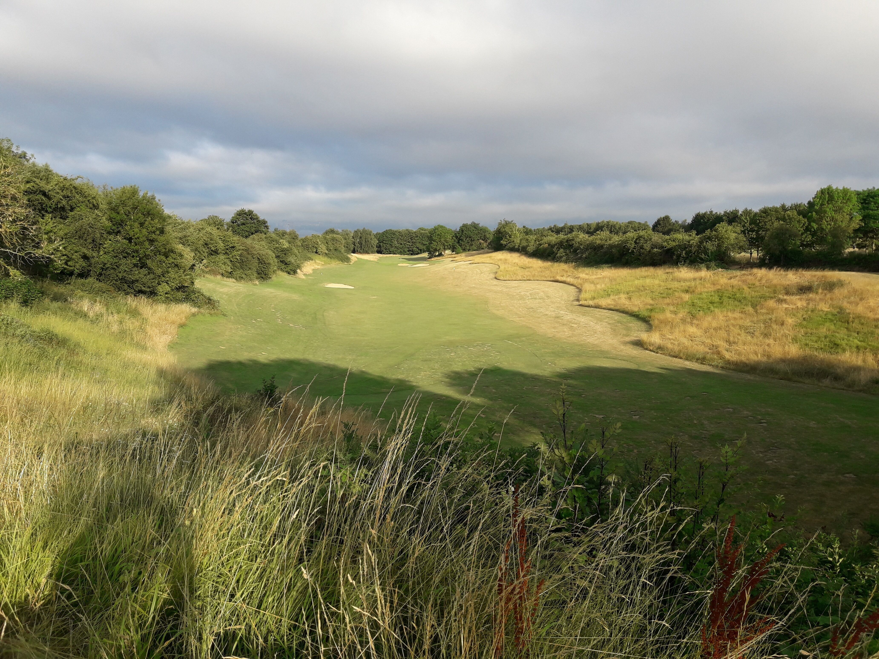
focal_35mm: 28
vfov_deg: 49.7
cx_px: 440
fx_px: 711
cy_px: 330
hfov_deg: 63.4
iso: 40
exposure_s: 1/930
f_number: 1.9
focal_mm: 3.7
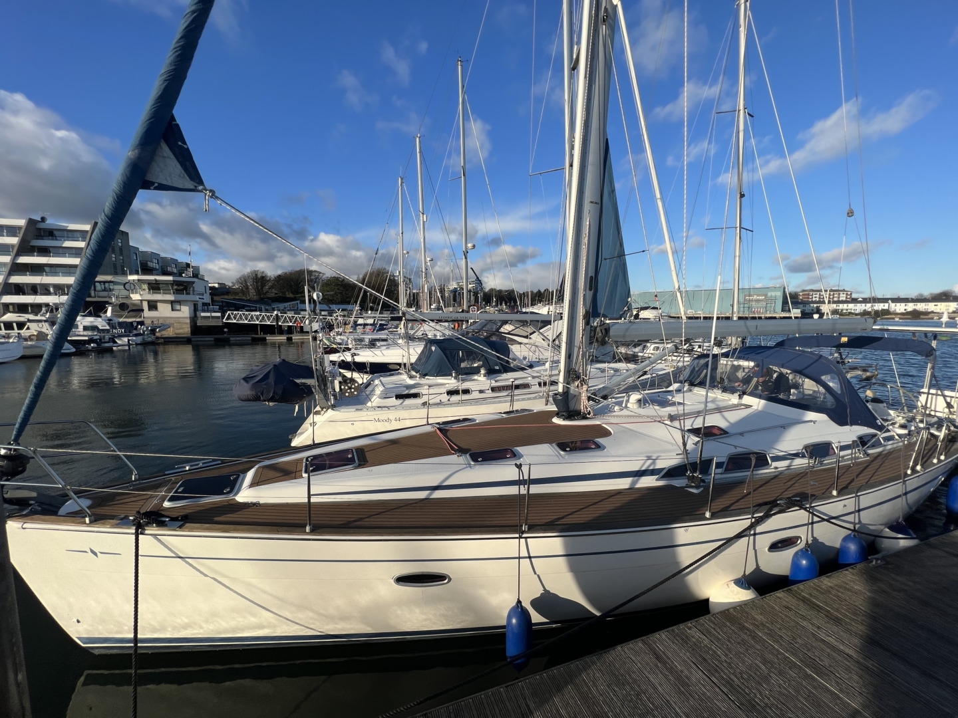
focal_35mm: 13
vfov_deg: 89.9
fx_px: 360
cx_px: 479
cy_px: 359
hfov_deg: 106.2
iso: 32
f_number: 1.8
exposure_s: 1/2016
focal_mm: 1.57
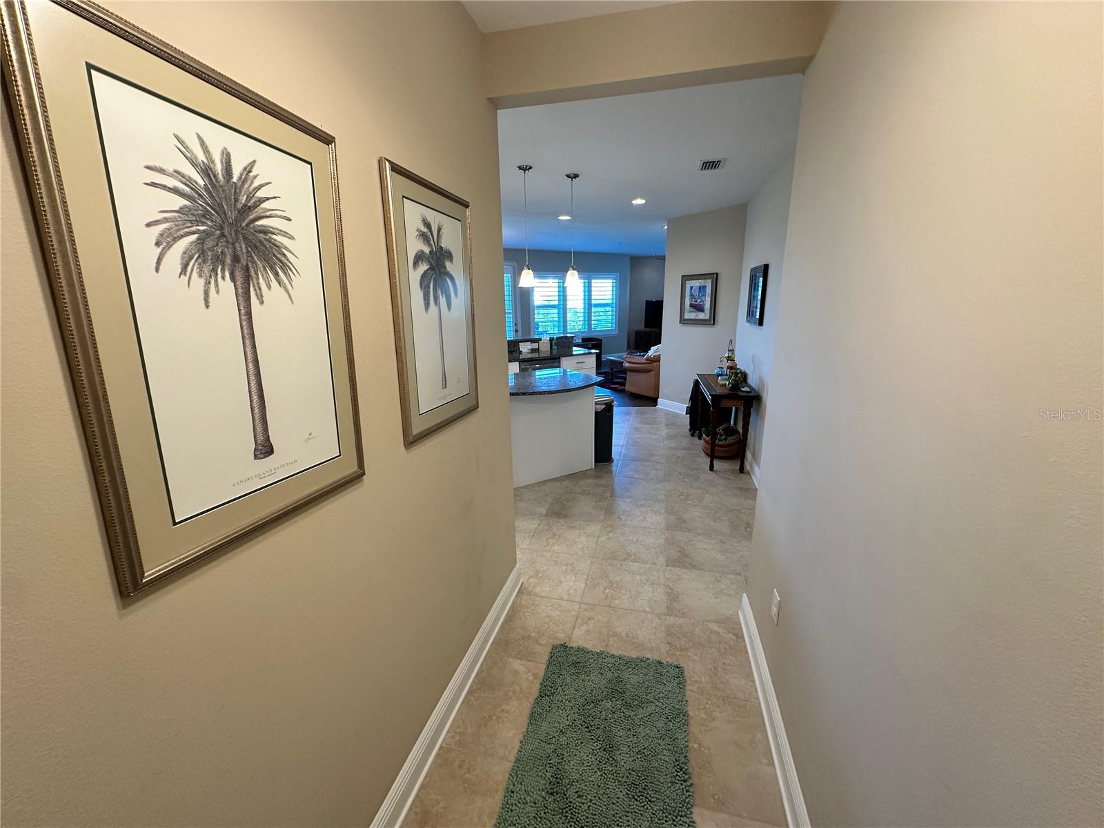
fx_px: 446
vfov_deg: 85.7
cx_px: 552
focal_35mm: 14
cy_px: 414
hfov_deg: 102.1
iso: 160
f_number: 2.2
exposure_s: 1/120
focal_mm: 2.22
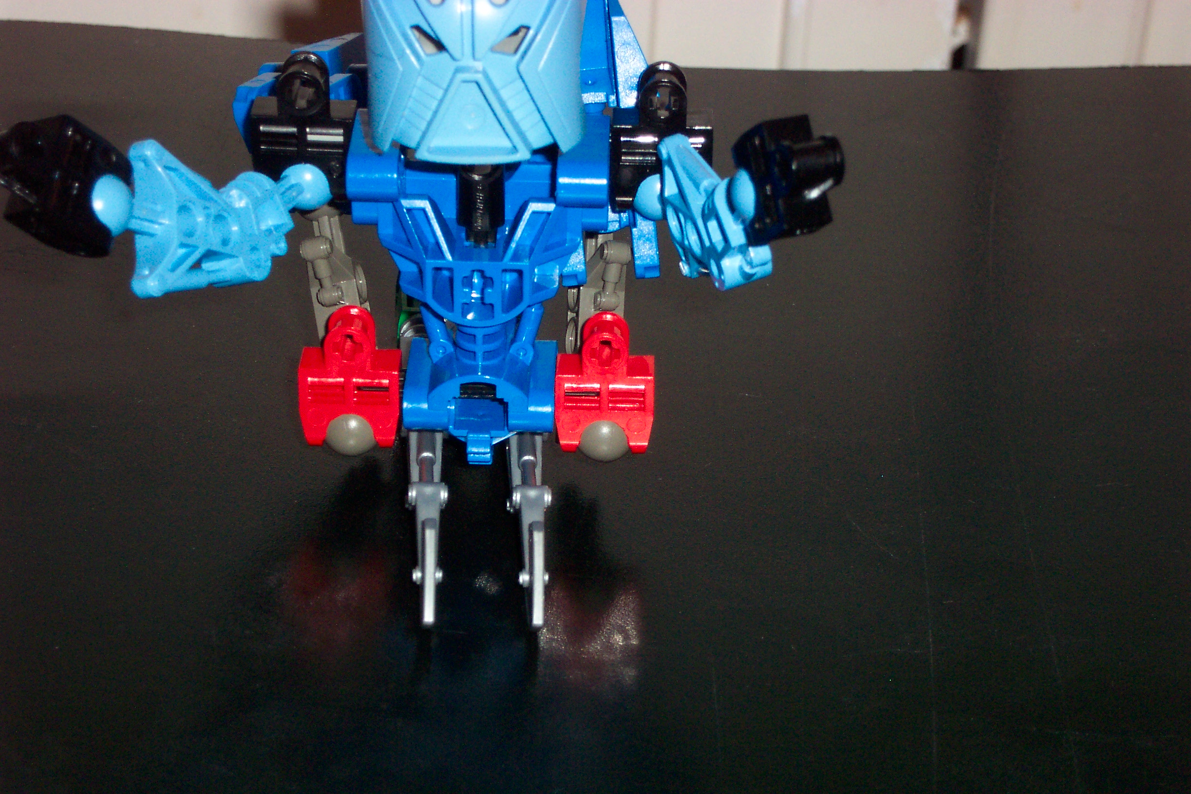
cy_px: 397
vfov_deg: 13.0
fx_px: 3473
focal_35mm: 105
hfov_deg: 19.5
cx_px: 596
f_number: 4.7
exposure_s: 1/90
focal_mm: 21.2
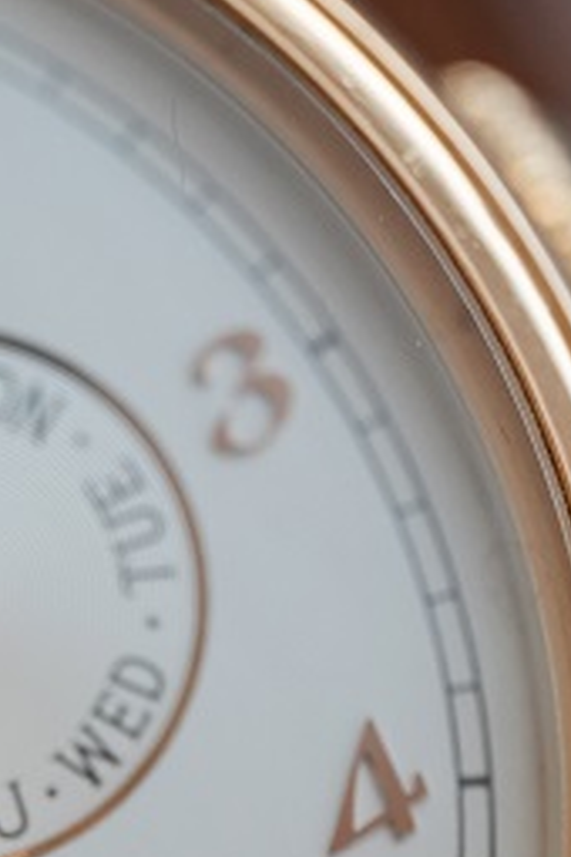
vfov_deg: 7.2
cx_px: -92
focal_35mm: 284
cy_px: 1094
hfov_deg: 4.8
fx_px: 6756
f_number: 2.8
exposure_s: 1/250
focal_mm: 105
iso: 1600
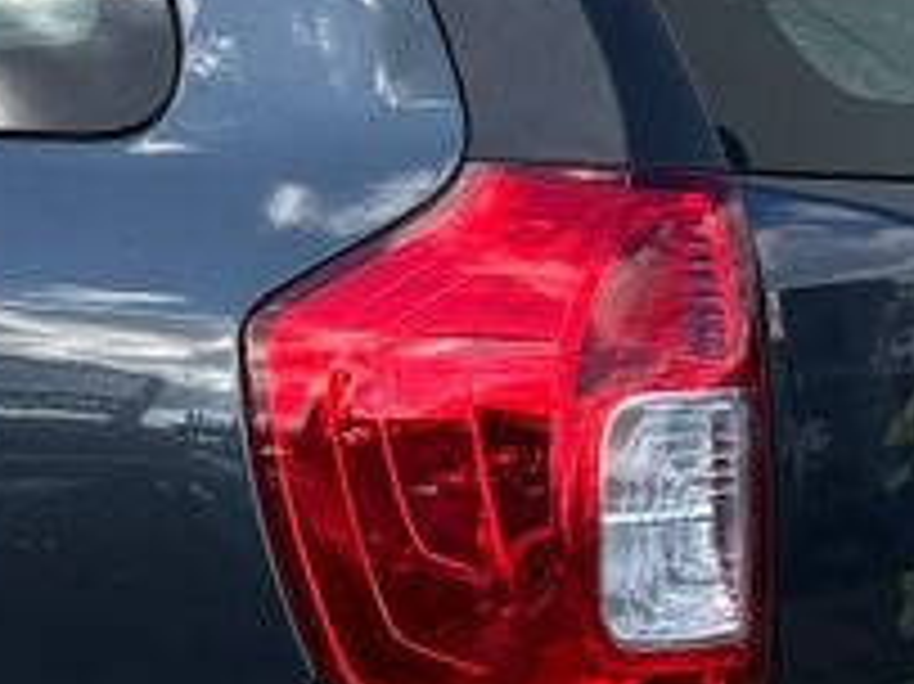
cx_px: -284
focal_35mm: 131
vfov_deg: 11.3
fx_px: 3457
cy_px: 518
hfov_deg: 14.4
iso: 50
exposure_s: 1/1081
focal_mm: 5.96
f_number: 1.6
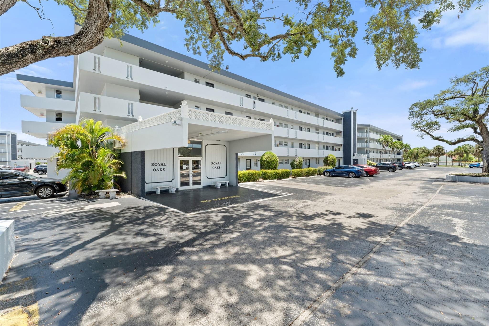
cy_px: 163
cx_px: 244
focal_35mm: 14
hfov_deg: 104.3
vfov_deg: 81.2
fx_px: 190
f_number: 8
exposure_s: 1/320
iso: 640
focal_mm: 14
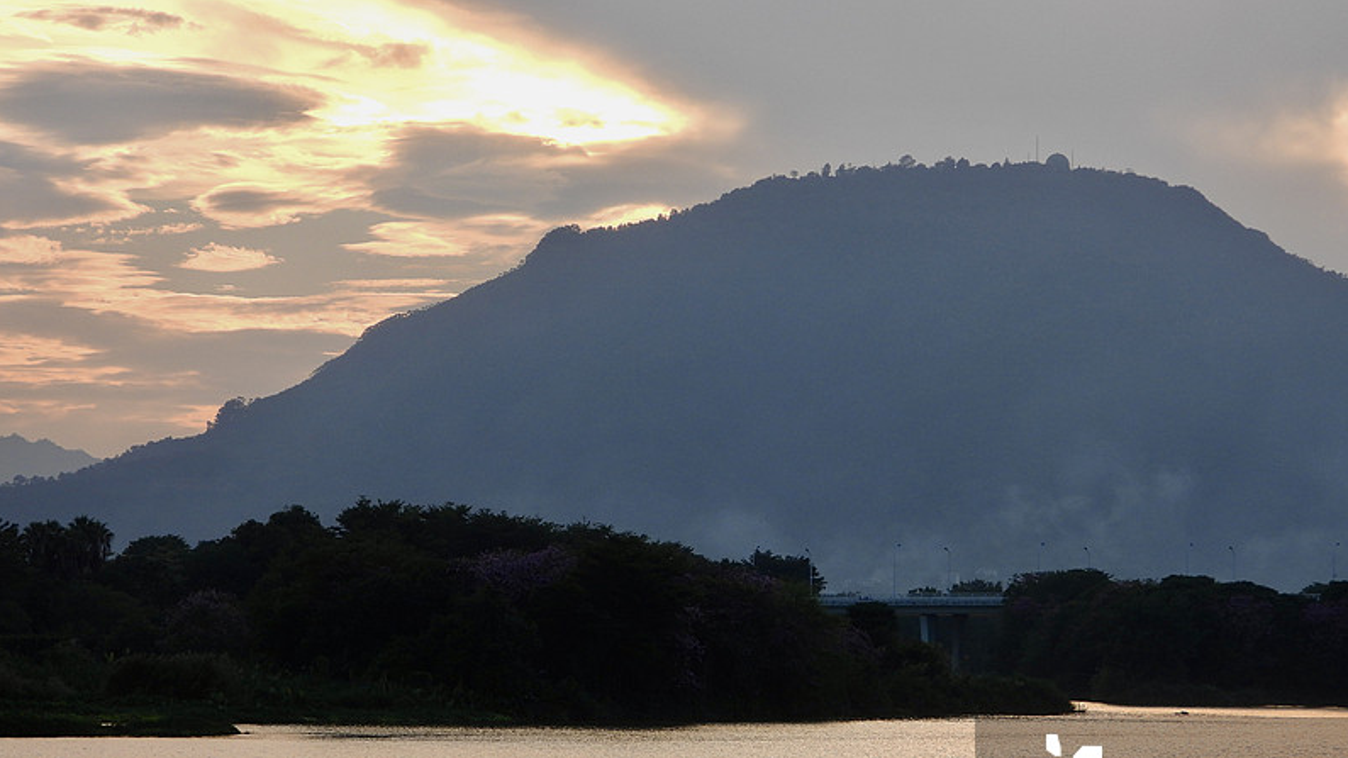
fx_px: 4503
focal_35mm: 126
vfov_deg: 9.6
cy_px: 505
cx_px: 675
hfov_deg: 17.0
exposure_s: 1/500
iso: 100
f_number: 4
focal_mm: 20.7
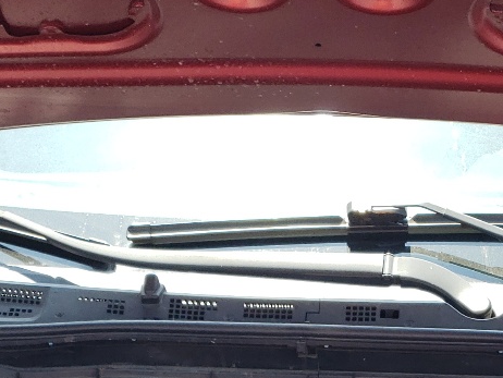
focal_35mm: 90
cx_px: 312
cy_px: 638
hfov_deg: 21.7
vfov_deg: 14.7
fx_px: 1308
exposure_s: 1/370
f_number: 1.5
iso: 50
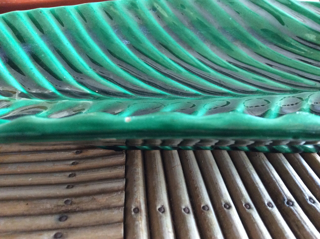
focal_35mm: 32
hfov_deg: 56.9
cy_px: 120
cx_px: 160
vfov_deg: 44.1
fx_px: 295
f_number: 2.4
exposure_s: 1/25
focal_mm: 3.3
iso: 200
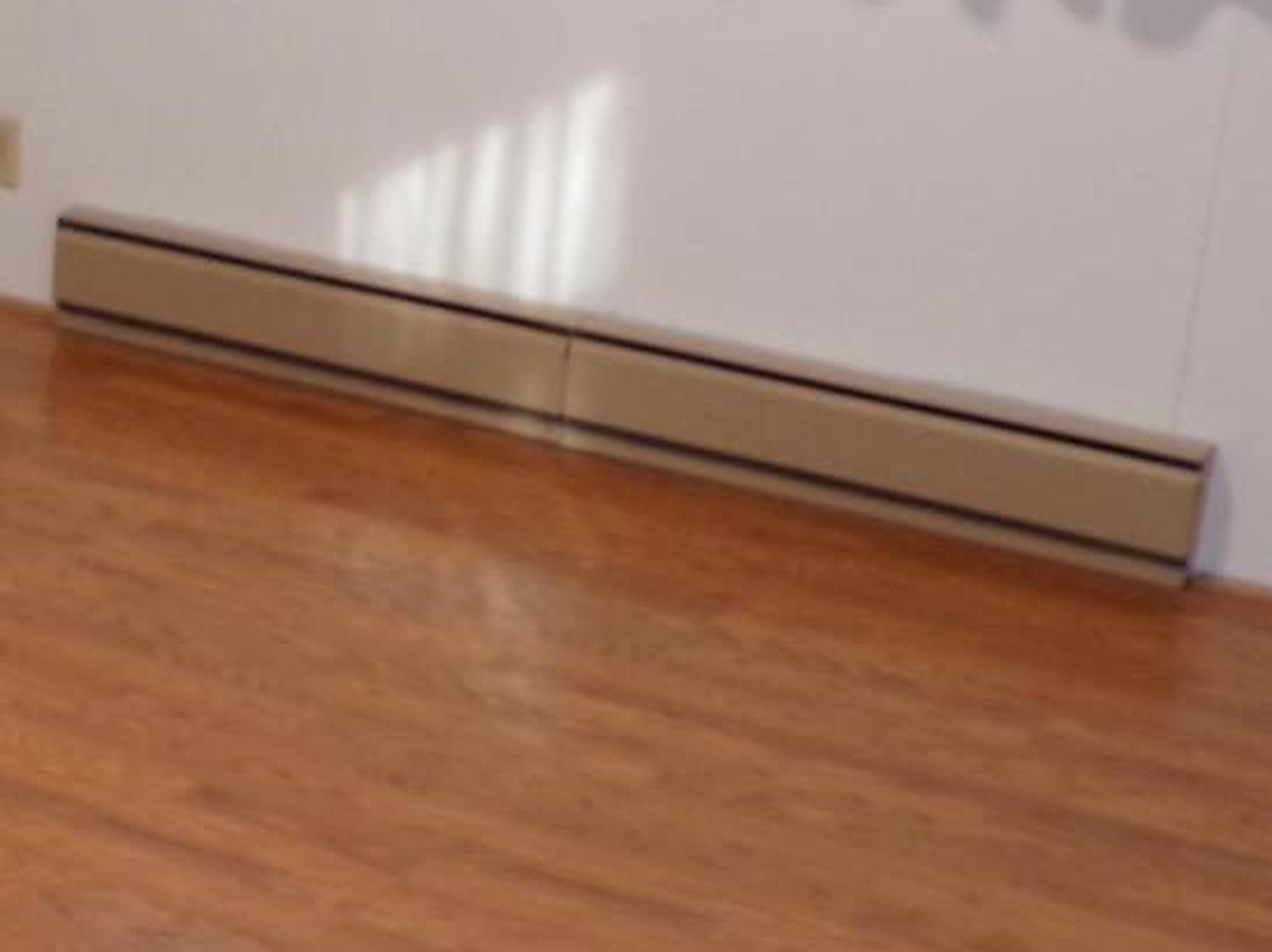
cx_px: 111
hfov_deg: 22.7
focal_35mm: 84
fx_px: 3085
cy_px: 579
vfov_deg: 17.5
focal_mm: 5.8
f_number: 3.2
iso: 296
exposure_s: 1/17
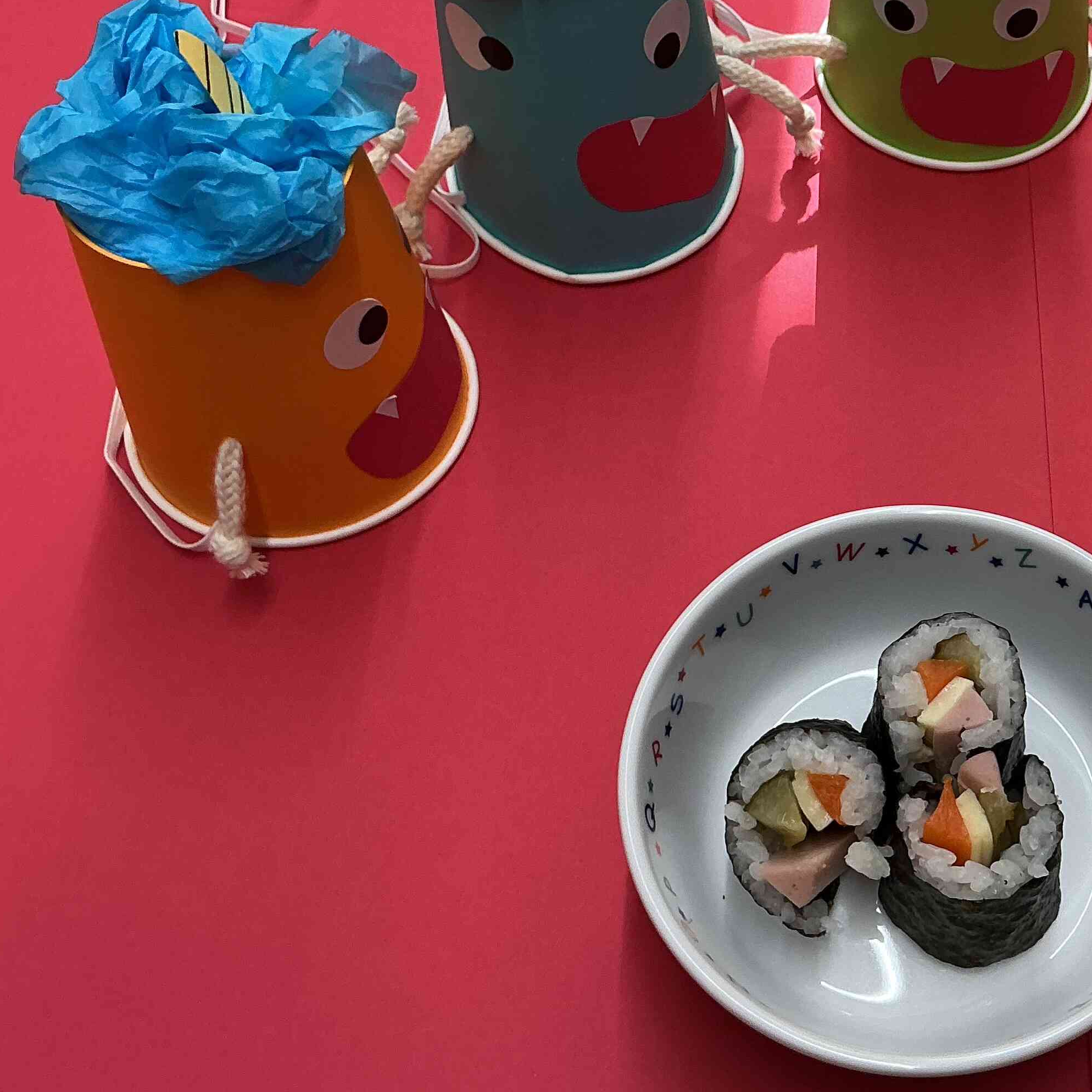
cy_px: 424
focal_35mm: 52
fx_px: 1856
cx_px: 1005
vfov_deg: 32.7
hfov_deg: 31.1
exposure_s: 1/60
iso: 40
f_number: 1.8
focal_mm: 3
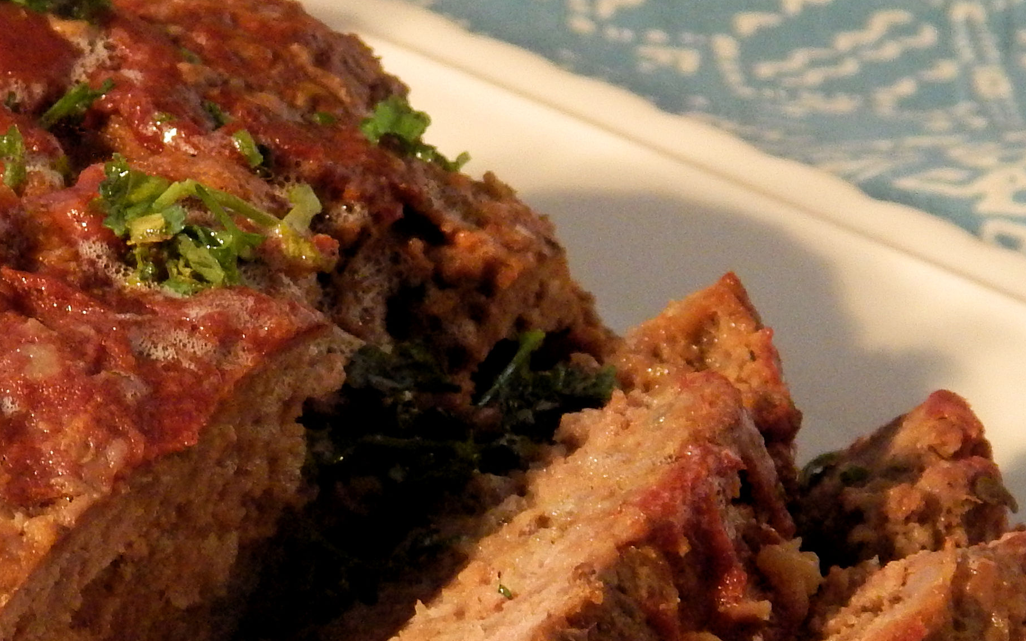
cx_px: -201
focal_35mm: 230
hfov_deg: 9.0
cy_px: 560
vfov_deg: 5.7
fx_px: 6431
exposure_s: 1/15
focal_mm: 15.3
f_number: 4.3
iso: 500
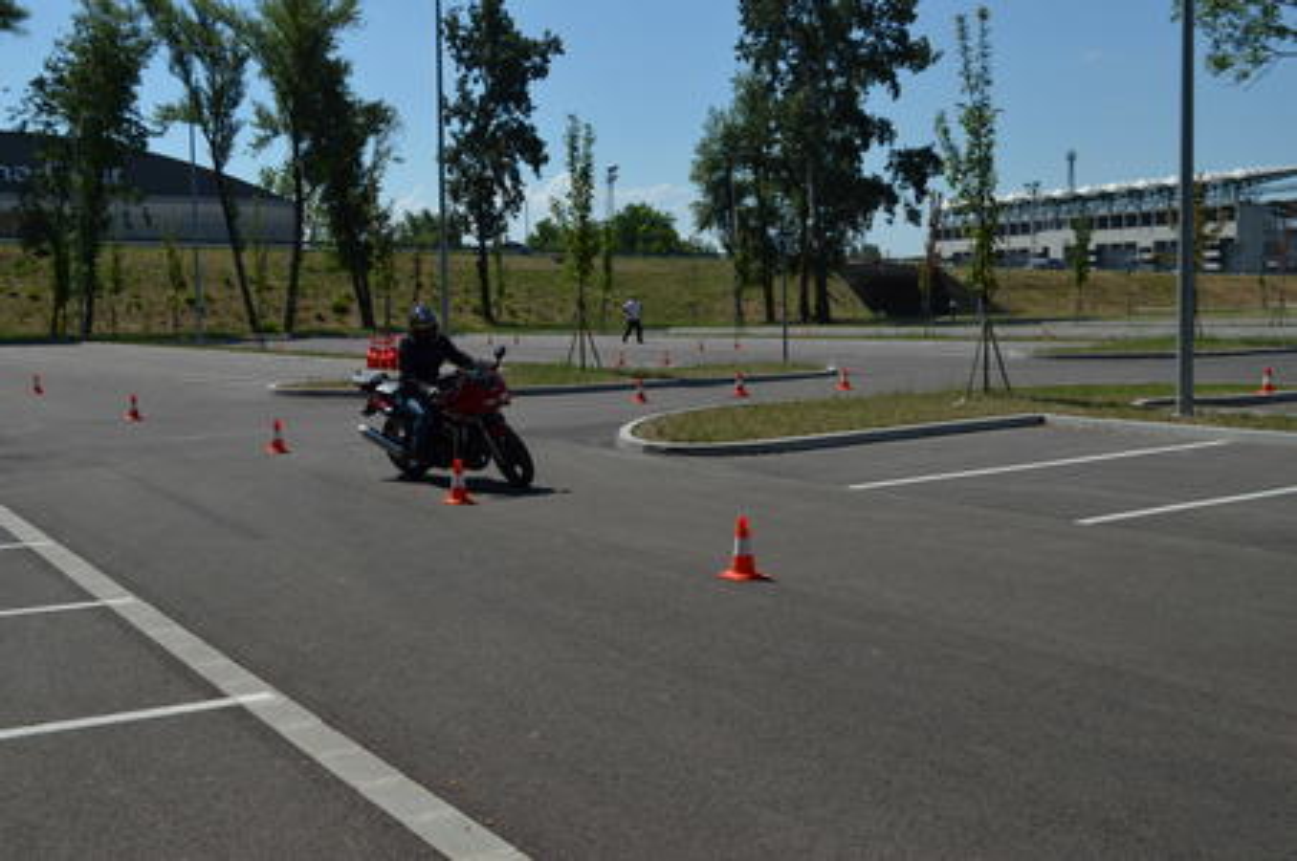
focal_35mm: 42
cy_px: 430
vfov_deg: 31.8
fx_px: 1511
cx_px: 648
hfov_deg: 46.5
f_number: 7.1
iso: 400
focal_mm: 28
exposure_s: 1/2000
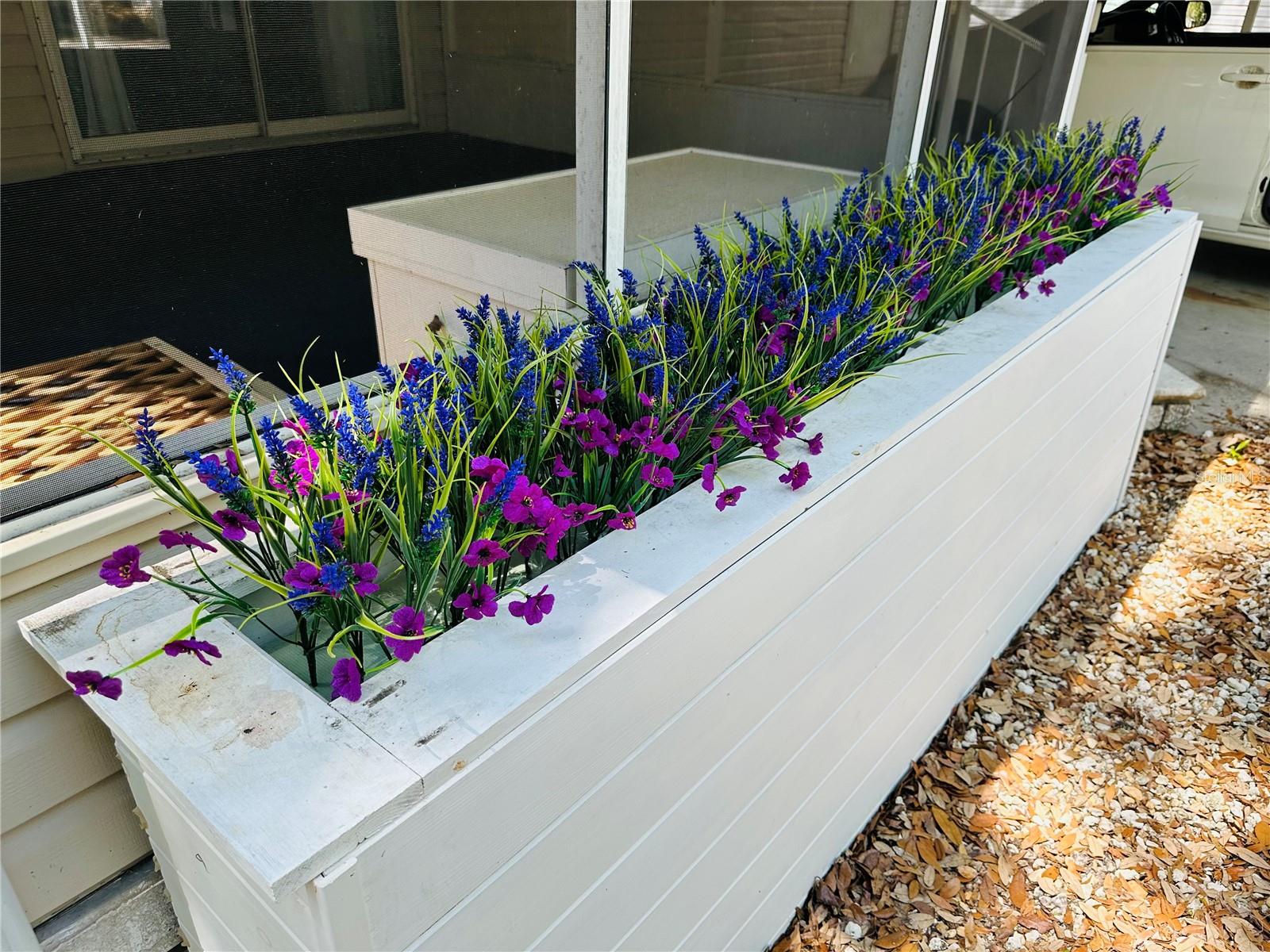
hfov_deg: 71.6
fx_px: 881
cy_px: 476
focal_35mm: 24
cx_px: 635
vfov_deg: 56.8
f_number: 1.78
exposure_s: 1/822
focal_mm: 6.86
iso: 80
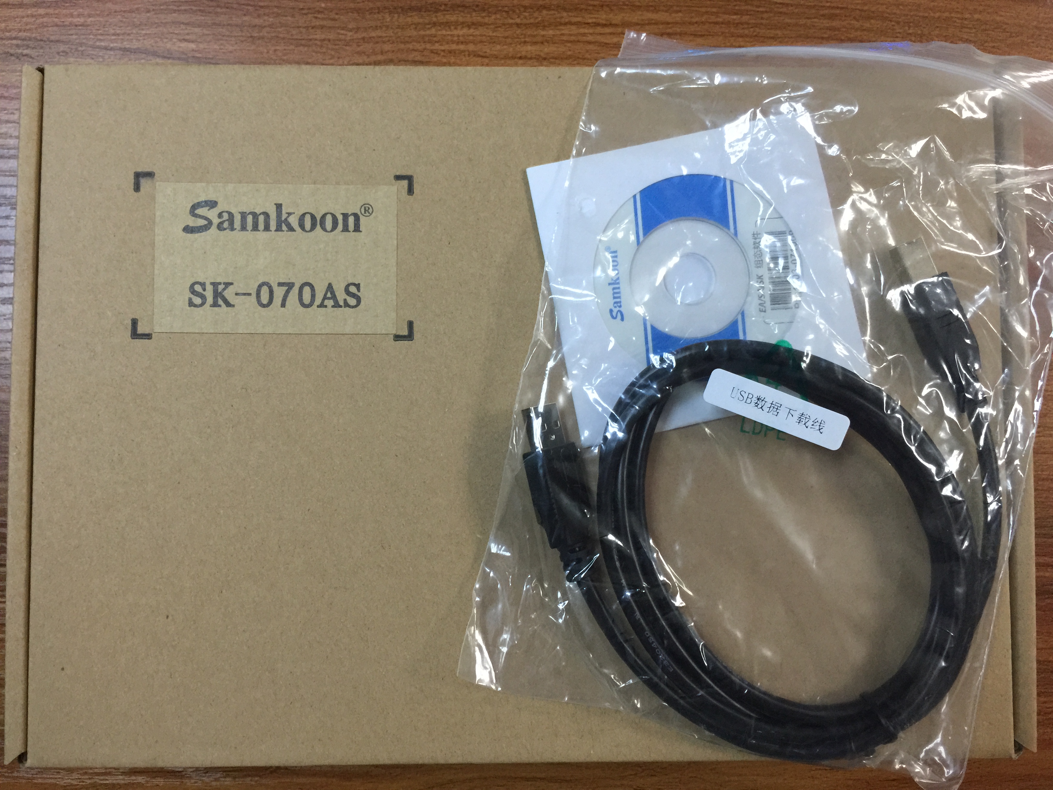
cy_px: 395
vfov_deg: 48.2
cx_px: 526
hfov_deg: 61.7
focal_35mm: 29
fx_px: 882
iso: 100
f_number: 2.2
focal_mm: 4.15
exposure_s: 1/17
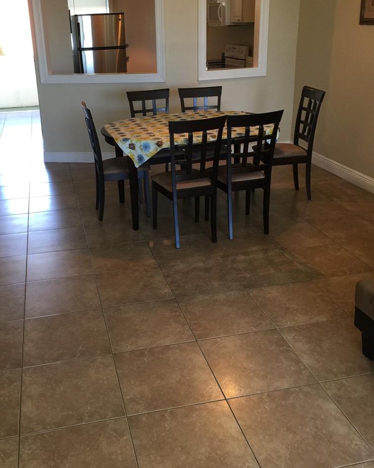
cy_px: 208
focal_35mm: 36
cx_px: 152
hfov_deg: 41.0
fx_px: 498
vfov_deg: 50.2
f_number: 2.2
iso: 32
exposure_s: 1/30
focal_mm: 4.15
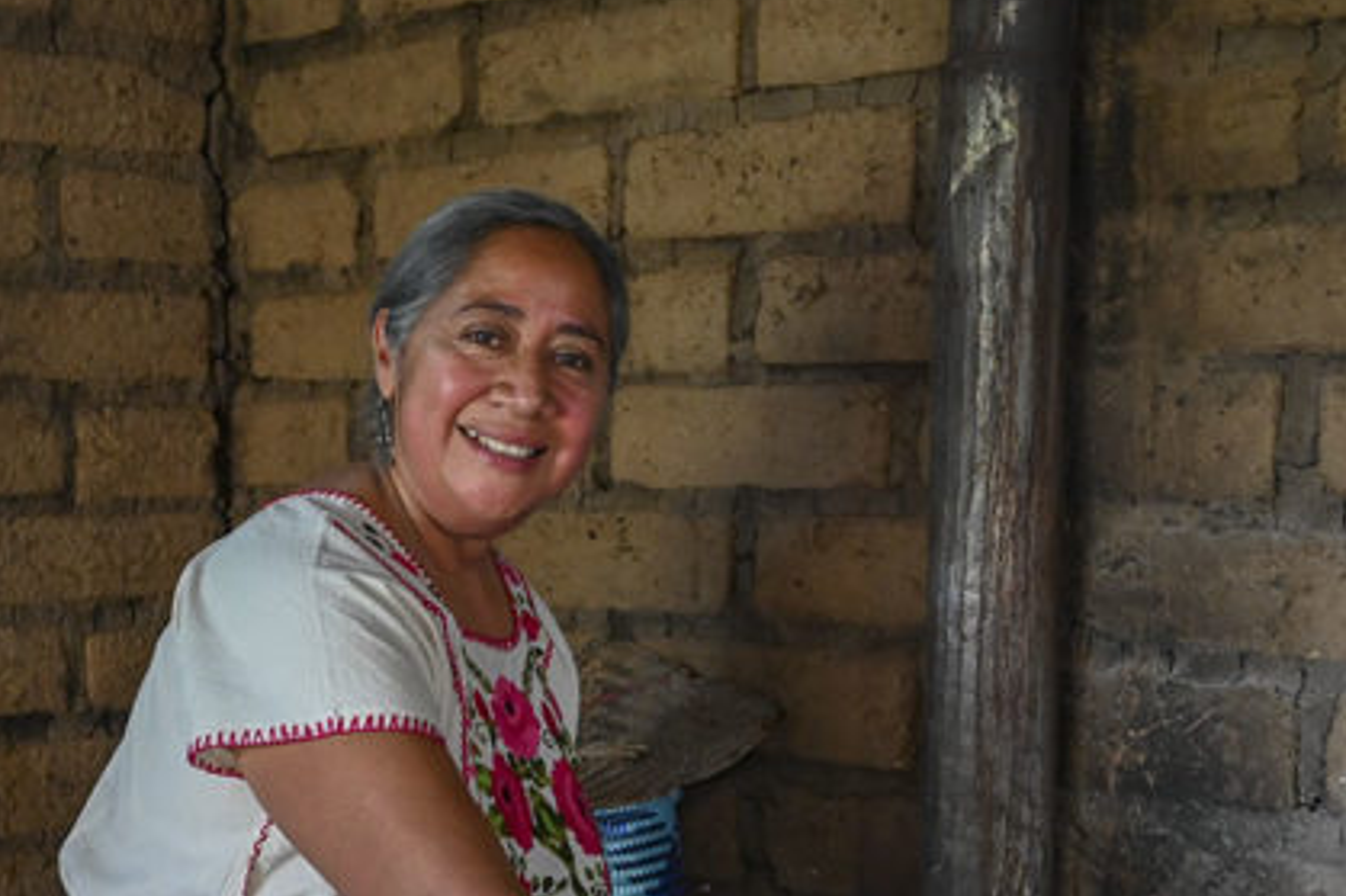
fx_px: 2467
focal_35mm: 66
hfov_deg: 30.4
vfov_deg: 20.3
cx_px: 479
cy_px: 771
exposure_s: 1/60
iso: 2500
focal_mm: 24
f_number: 4
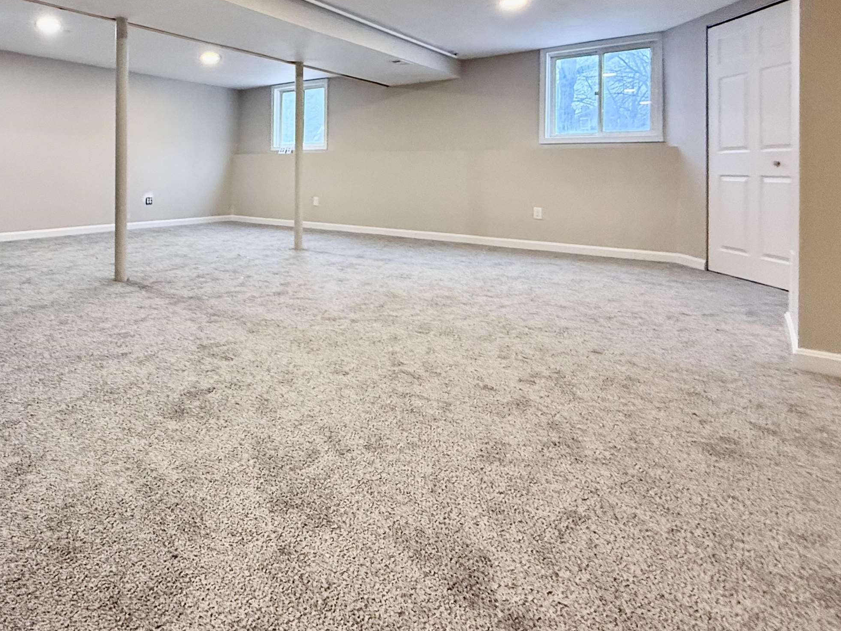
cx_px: 247
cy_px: 170
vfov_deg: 58.4
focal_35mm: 22
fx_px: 534
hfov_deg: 72.8
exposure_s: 1/120
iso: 500
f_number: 2.2
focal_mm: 2.22
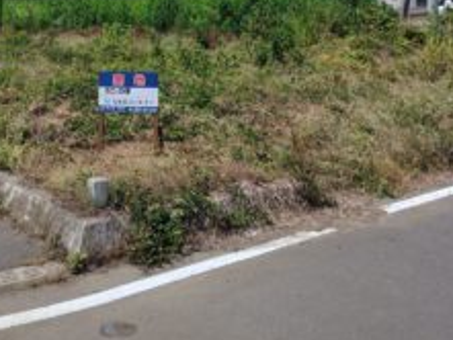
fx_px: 681
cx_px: 178
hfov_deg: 36.6
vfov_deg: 26.5
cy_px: -5
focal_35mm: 52
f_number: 1.9
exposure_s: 1/2316
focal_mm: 5.6
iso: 50
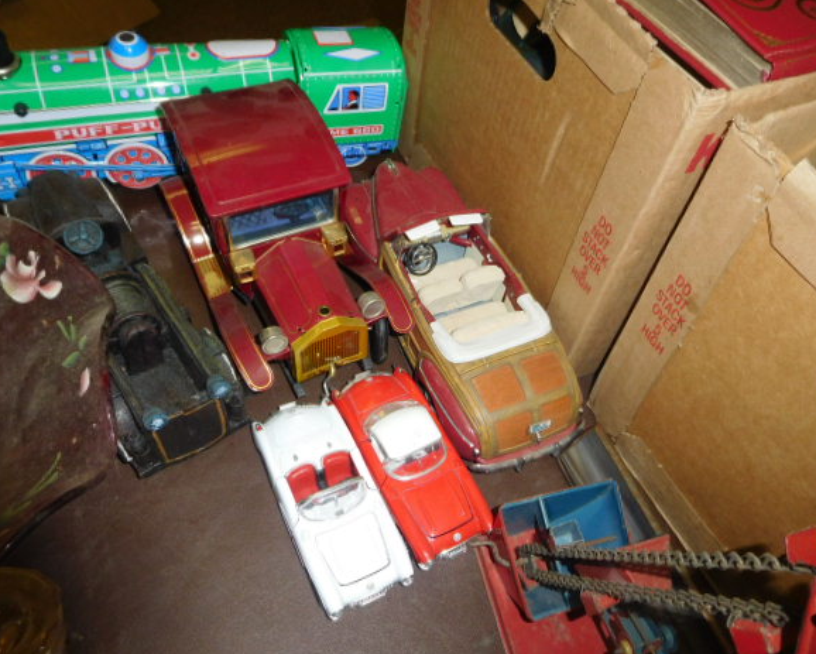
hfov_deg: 63.9
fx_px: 652
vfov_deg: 53.2
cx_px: 448
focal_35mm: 27
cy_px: 333
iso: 200
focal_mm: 4.5
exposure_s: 1/30
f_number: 3.4
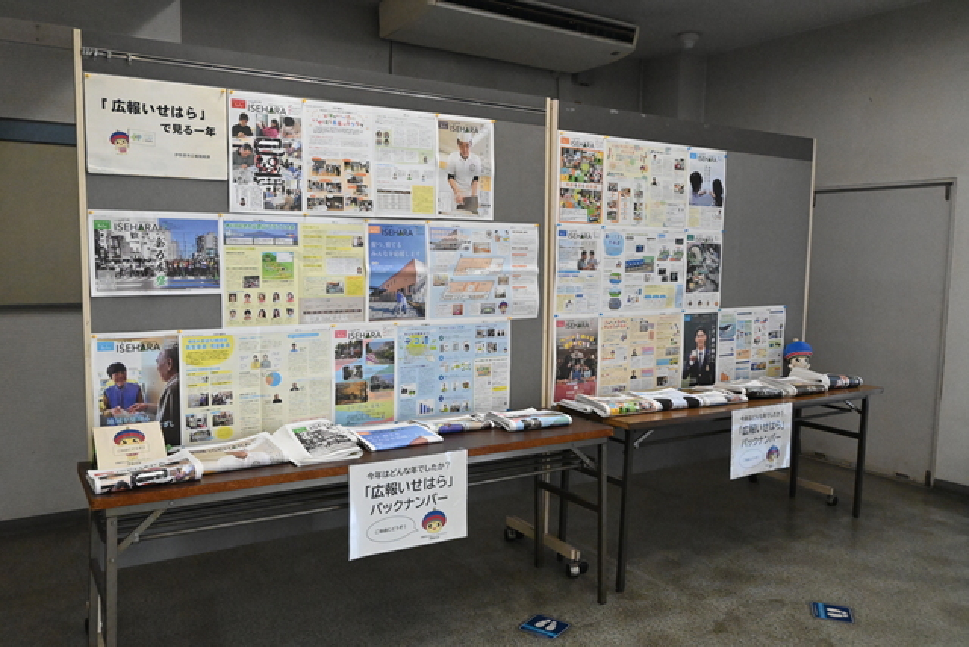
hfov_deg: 63.2
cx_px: 484
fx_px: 787
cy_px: 324
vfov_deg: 44.6
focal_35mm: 29
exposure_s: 1/500
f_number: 6.3
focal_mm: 19.5
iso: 7200
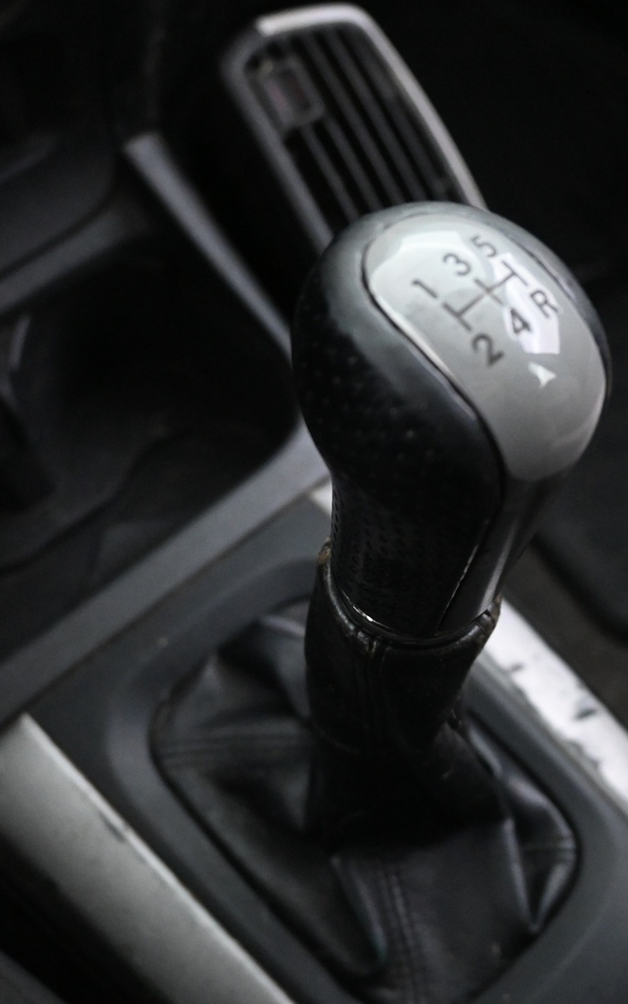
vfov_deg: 44.0
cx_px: 459
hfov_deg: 28.0
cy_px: 507
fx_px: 1243
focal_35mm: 45
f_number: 3.8
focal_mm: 19.5
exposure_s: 1/30
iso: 4500
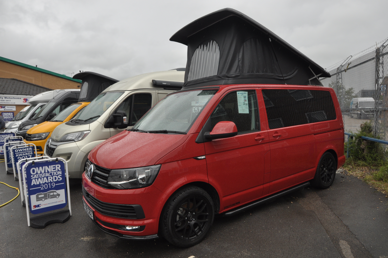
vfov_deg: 56.0
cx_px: 194
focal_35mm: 22
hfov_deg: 77.4
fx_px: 242
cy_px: 129
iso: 400
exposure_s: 1/500
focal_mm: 15
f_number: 11
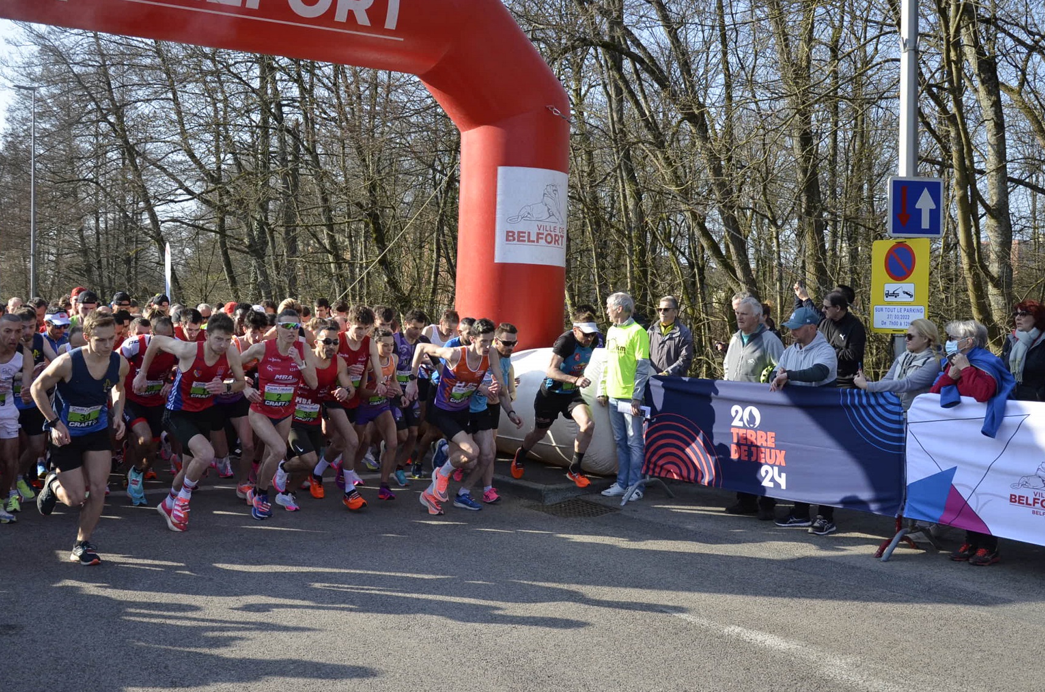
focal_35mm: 37
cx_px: 483
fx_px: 1072
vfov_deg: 35.8
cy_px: 338
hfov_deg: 51.9
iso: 640
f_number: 4.5
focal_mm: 22
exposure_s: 1/2500
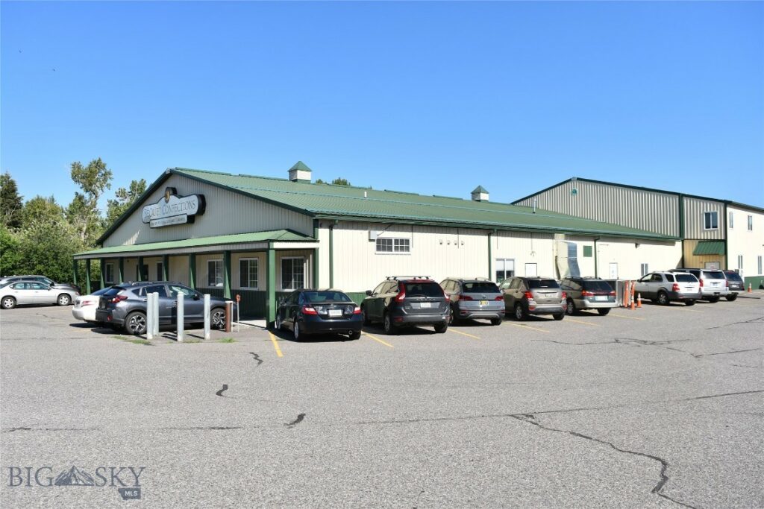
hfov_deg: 67.4
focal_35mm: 27
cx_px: 382
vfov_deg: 47.9
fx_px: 573
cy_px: 254
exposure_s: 1/500
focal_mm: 18
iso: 140
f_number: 8
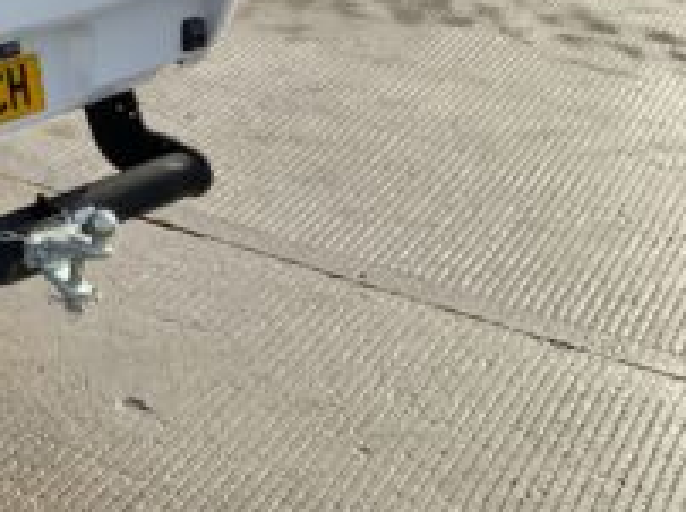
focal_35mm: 92
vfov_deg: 15.5
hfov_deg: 18.9
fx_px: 1821
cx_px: -333
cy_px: -98
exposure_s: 1/1015
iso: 16
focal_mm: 3
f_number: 1.8
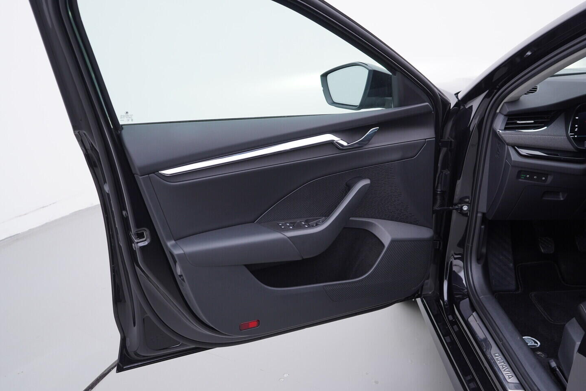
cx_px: 293
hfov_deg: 53.1
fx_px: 586
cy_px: 196
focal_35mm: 36
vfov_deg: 36.9
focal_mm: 24
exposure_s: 1/50
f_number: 3.2
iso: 125
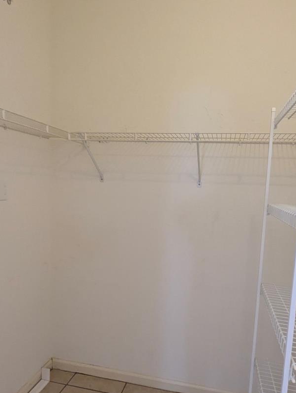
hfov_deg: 56.7
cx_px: 167
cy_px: 215
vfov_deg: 71.4
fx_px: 273
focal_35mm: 24
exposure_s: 1/40
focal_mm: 2.35
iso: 832
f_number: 2.2
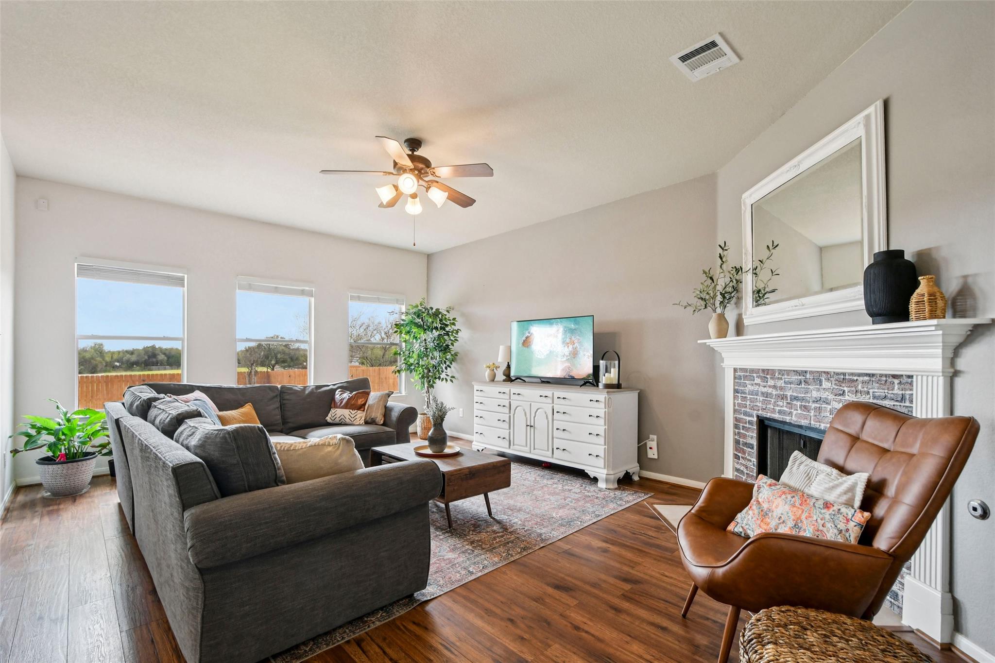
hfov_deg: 100.4
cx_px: 498
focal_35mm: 15
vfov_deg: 77.3
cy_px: 332
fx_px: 415
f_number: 8
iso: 400
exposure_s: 1/60
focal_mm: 10
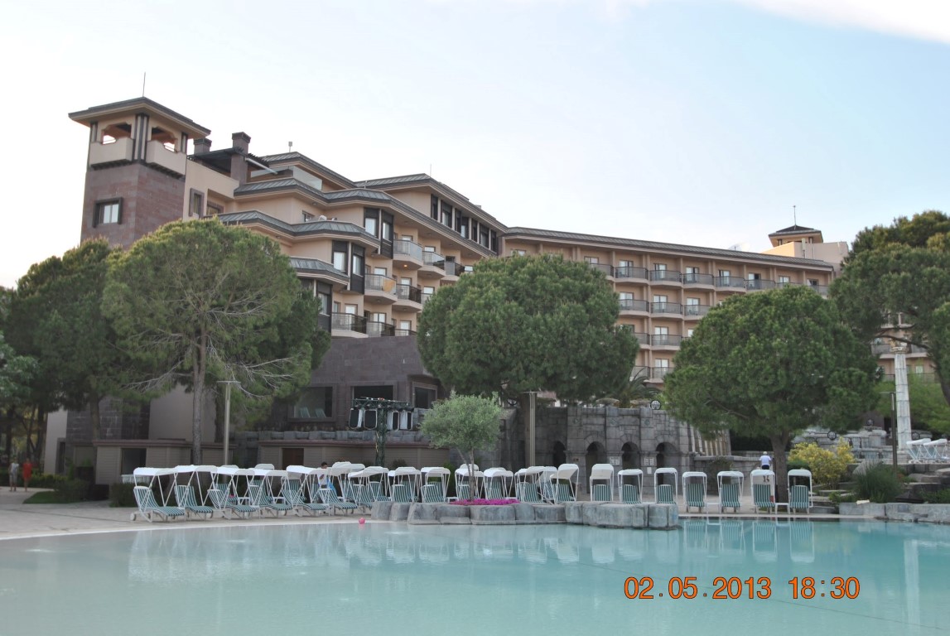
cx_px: 475
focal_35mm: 36
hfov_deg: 53.1
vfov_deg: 37.0
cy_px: 318
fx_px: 951
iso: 100
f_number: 4.5
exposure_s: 1/200
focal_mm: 24
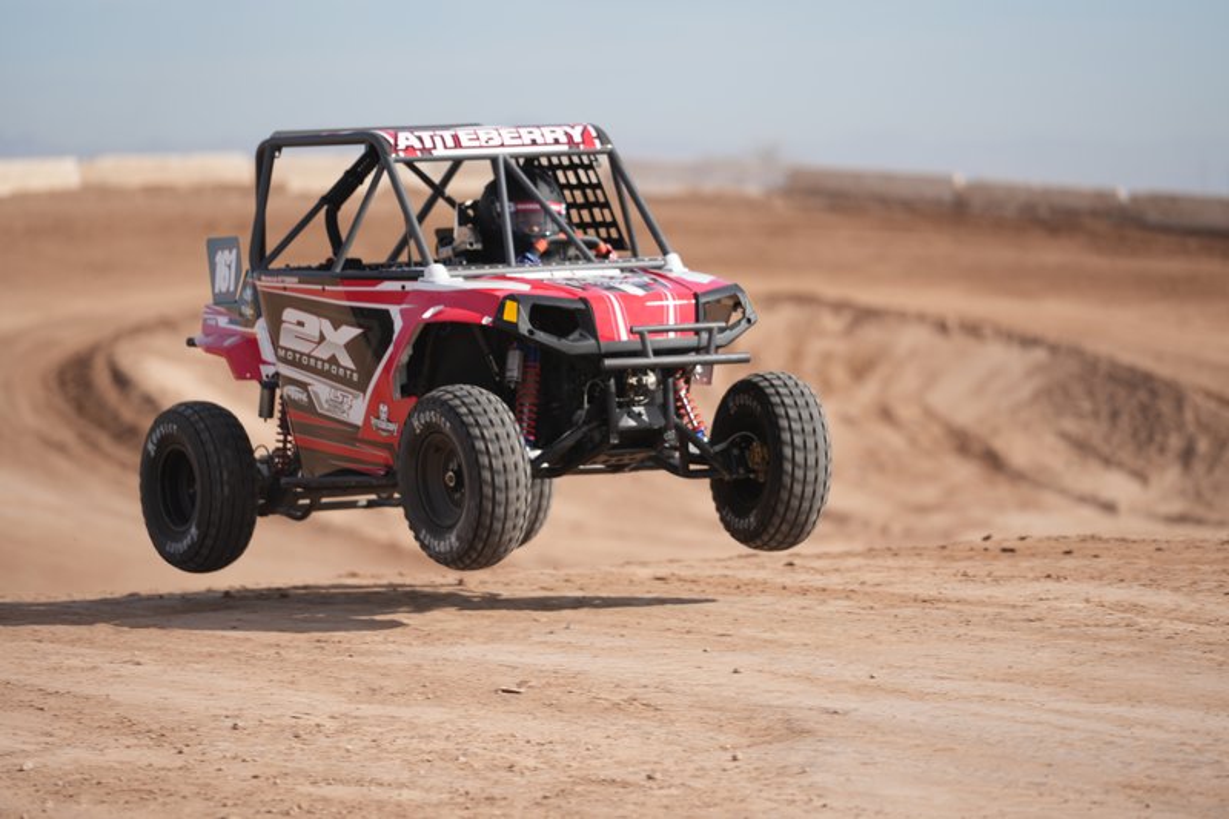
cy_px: 410
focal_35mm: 197
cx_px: 614
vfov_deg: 7.0
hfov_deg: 10.4
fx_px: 6724
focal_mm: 197
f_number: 4
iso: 100
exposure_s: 1/800
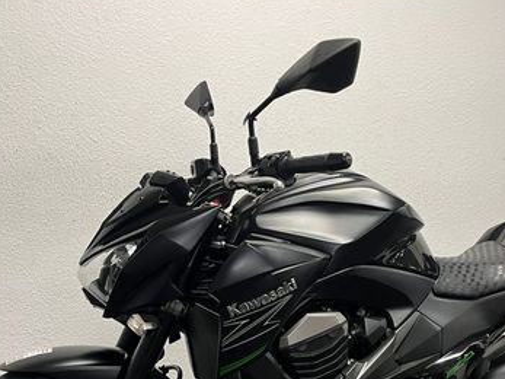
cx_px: 265
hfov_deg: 39.7
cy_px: 335
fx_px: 700
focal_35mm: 48
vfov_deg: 29.1
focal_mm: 5.1
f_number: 1.6
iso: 80
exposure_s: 1/50
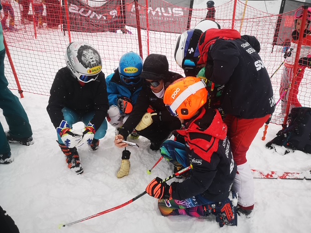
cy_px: 116
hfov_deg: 63.4
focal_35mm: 28
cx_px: 160
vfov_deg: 49.8
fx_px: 252
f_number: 1.8
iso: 50
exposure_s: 1/749
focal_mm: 5.58
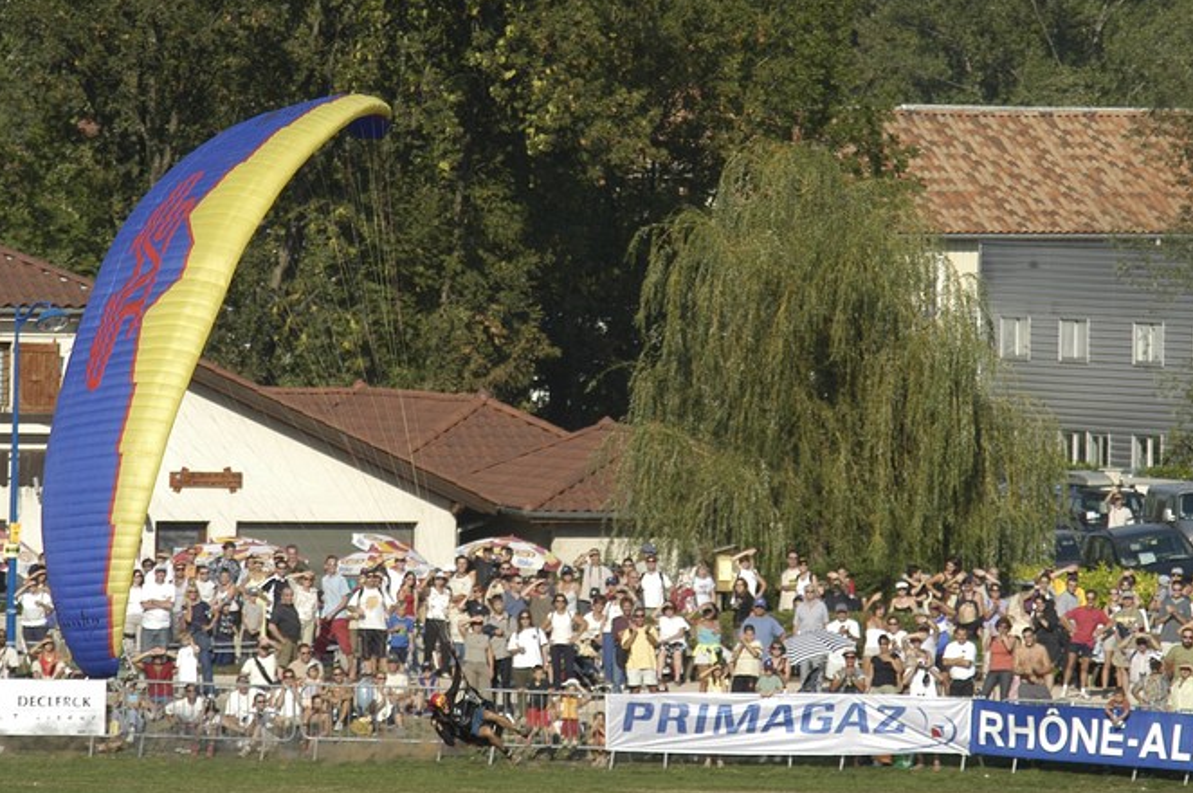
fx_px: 21055
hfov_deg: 3.2
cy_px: 360
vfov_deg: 2.2
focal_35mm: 636
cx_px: 586
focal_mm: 330
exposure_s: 1/1000
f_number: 5.6
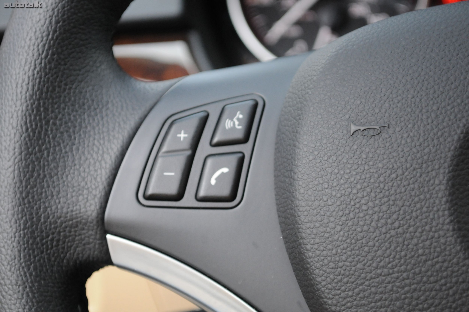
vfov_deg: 16.5
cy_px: 156
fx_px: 1074
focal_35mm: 82
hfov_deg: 24.6
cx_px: 234
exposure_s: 1/50
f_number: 5.6
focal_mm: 55
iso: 1000
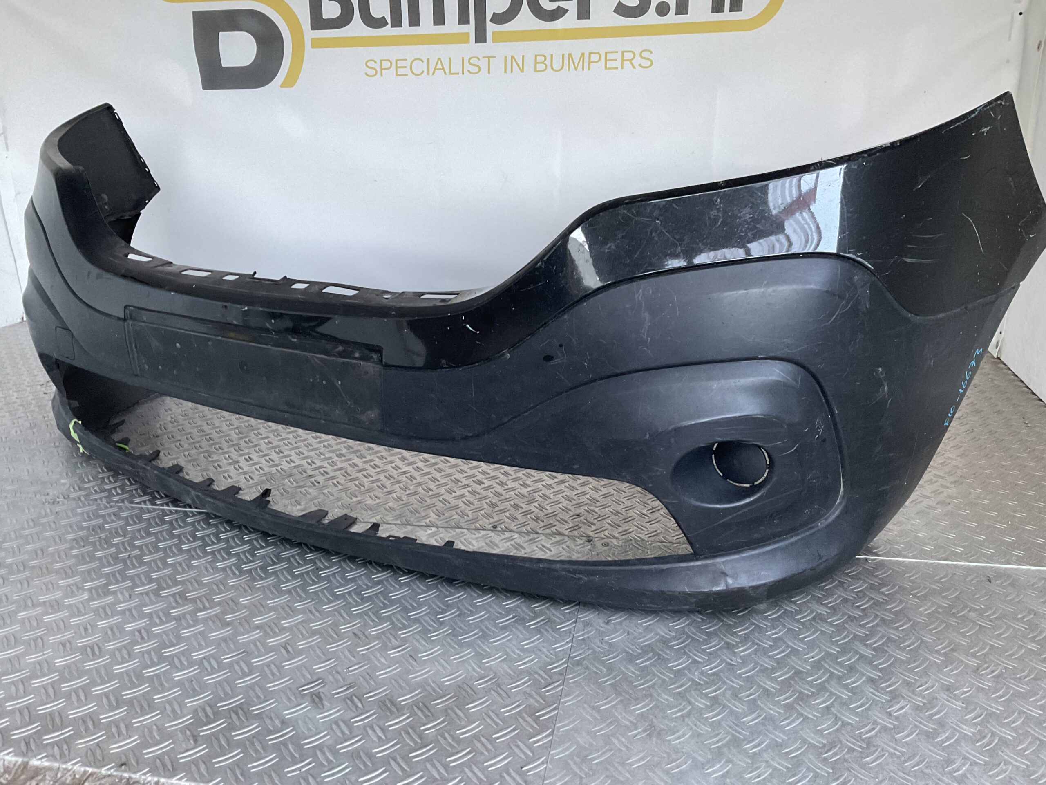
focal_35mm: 29
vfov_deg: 48.2
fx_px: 876
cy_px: 392
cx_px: 523
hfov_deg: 61.7
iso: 100
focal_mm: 3
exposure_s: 1/60
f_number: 1.8
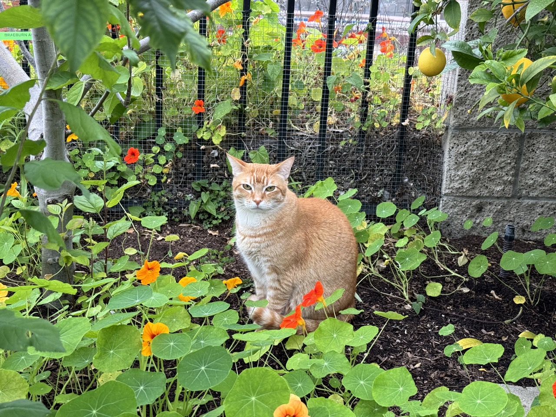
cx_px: 278
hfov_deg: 39.7
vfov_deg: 30.3
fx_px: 771
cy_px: 208
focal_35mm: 48
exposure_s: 1/60
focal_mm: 6.76
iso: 200
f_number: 1.78
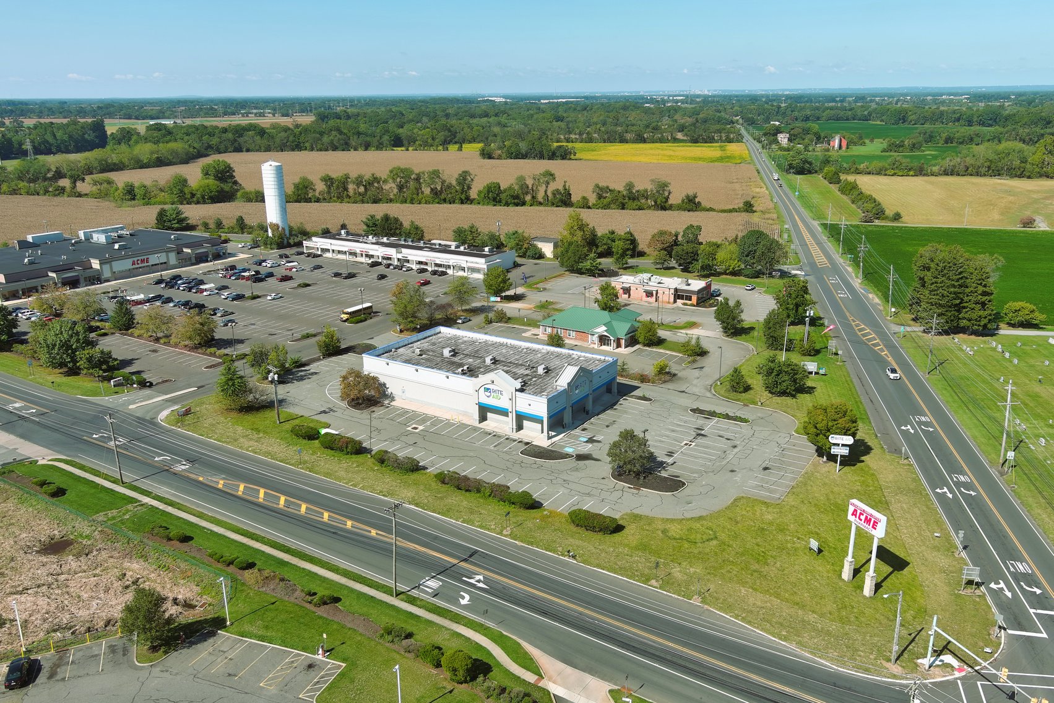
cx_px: 527
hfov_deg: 63.7
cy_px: 352
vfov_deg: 45.0
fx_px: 849
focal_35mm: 29
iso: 100
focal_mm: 10.57
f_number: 2.8
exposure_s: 1/1000
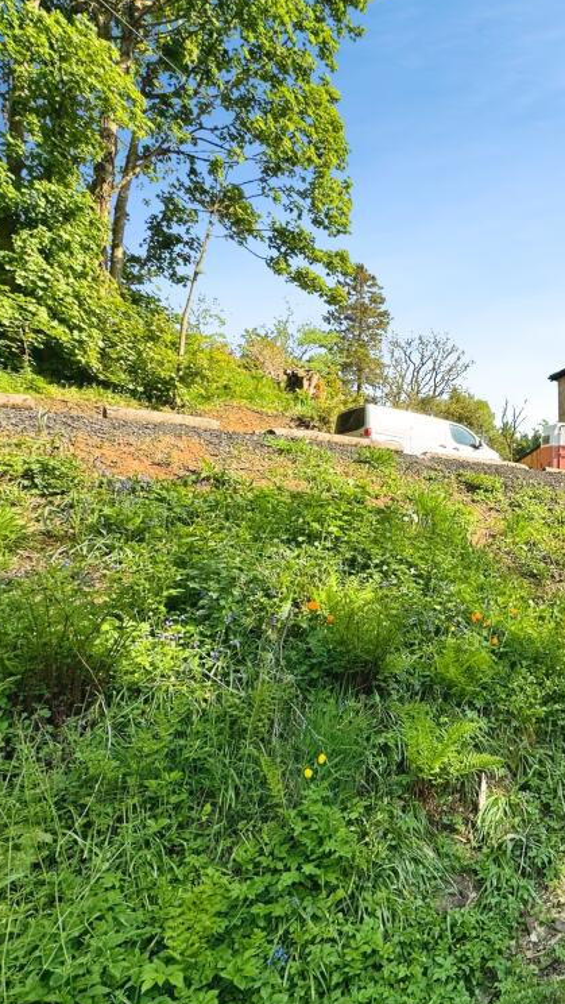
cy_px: 501
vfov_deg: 83.8
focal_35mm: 21
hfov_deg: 45.3
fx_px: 559
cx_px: 565
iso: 50
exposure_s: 1/804
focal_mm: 2.22
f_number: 2.2
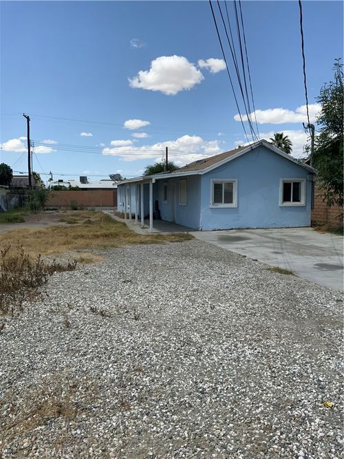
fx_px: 384
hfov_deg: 48.2
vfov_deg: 61.7
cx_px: 172
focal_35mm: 29
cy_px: 230
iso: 16
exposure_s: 1/2801
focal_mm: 3
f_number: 1.8
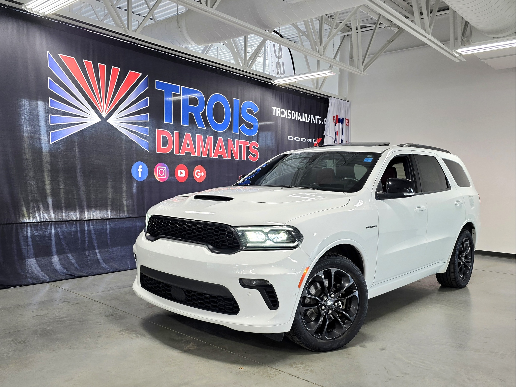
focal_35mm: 23
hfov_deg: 73.9
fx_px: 343
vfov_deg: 58.9
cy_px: 194
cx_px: 258
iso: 80
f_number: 1.7
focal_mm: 6.3
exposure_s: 1/120
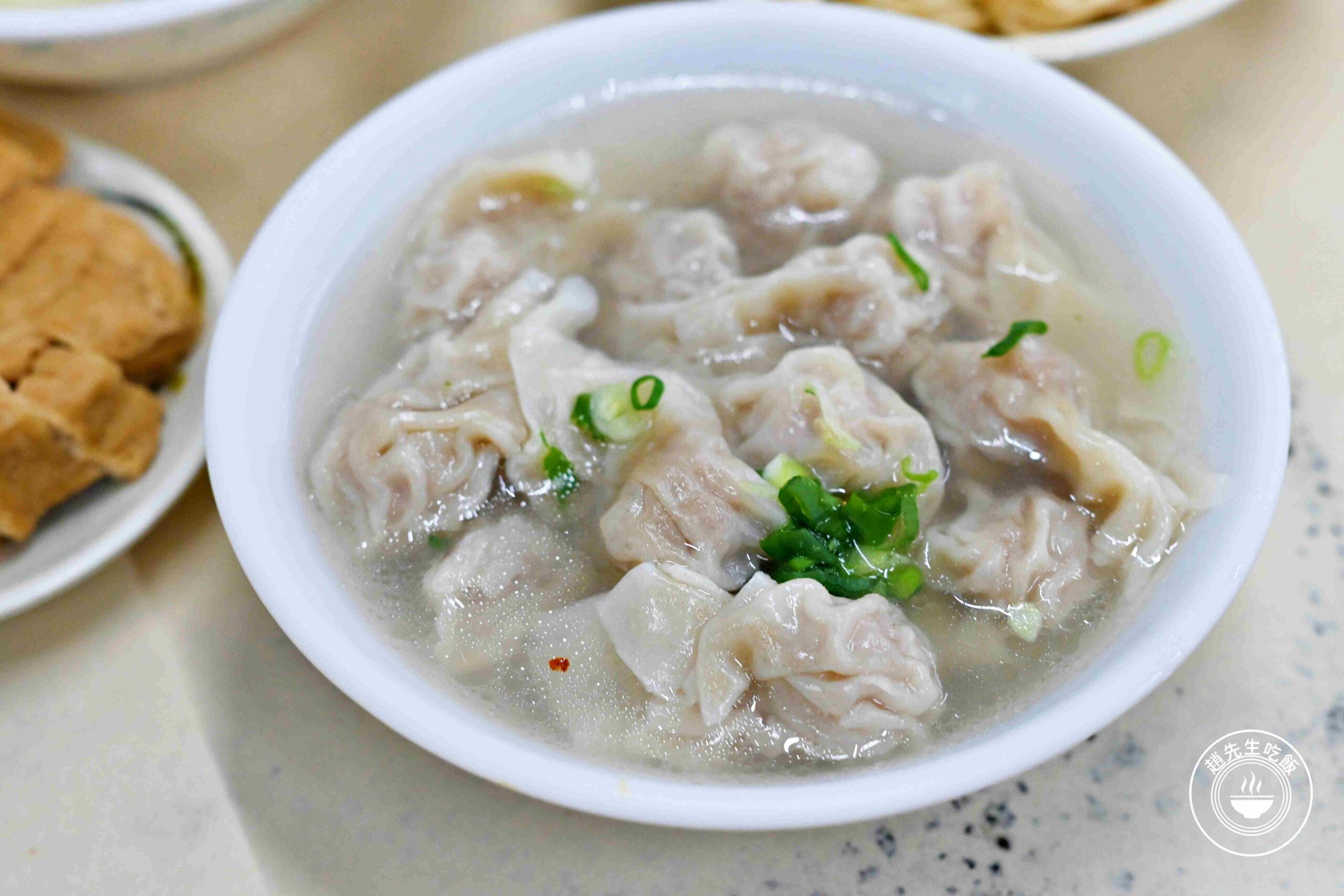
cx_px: 672
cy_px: 448
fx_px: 2800
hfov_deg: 27.0
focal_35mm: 75
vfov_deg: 18.2
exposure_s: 1/200
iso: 900
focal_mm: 50
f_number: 3.2
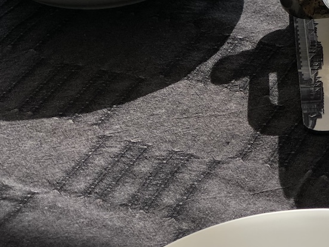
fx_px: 1416
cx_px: 349
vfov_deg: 9.8
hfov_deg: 13.0
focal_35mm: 149
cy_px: -60
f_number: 2.8
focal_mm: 6.6
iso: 20
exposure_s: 1/60
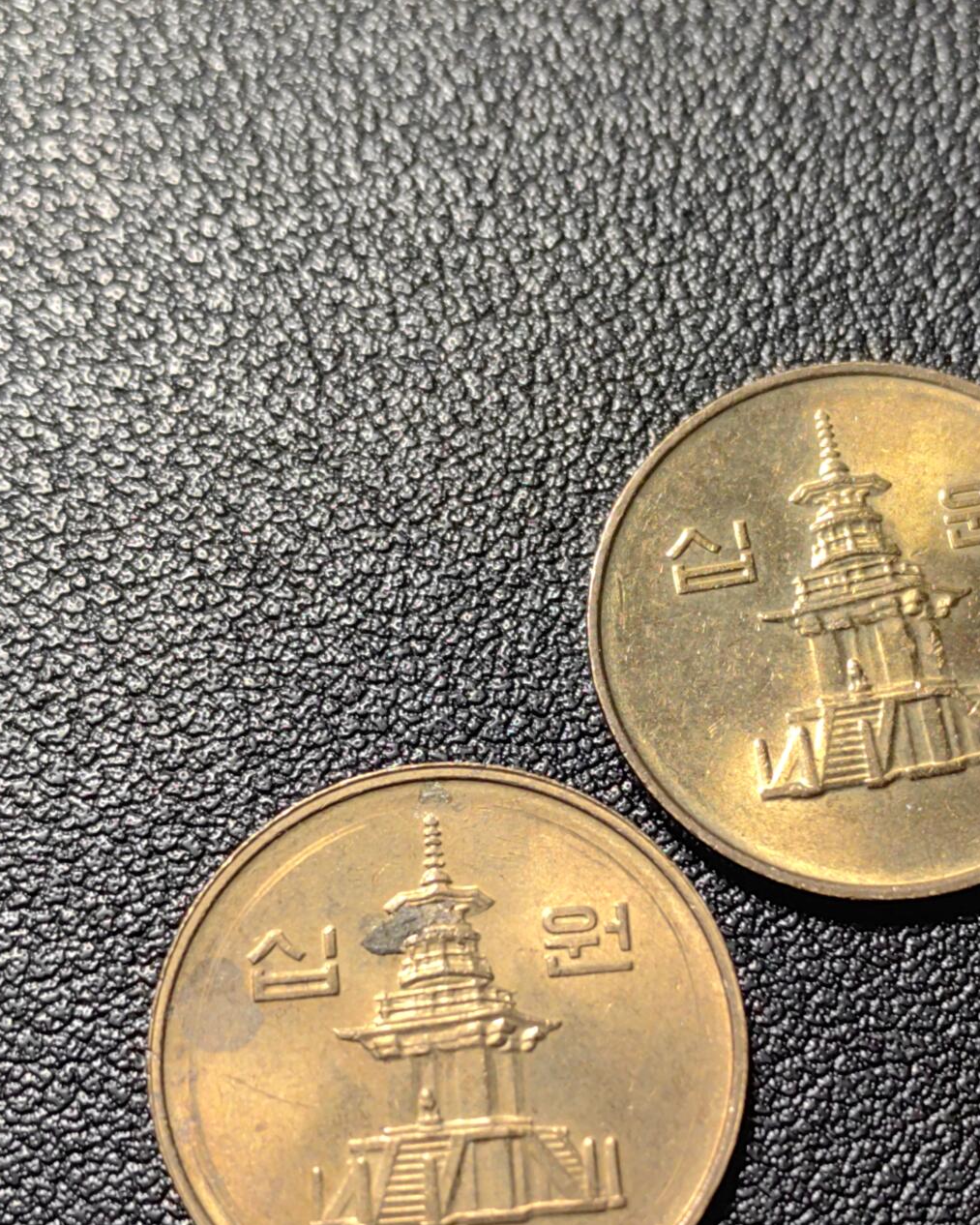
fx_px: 2465
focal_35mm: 68
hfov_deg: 22.4
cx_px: 599
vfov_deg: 27.7
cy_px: 807
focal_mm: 5.75
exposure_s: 1/100
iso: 100
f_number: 2
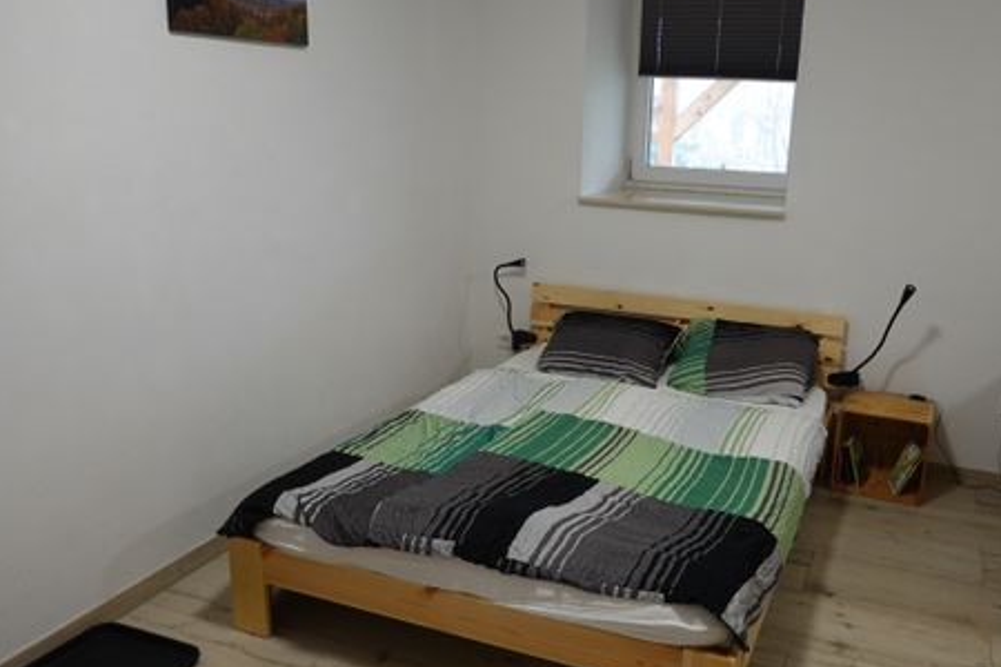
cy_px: 338
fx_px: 890
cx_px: 574
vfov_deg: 41.1
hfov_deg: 58.5
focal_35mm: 32
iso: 400
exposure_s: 1/30
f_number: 2.8
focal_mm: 9
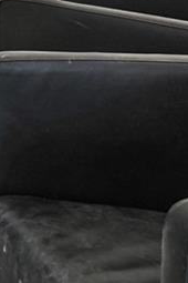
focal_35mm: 94
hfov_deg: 10.2
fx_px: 736
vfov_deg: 17.6
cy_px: -224
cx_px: -391
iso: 100
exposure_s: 1/3.33
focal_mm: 10
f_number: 7.1
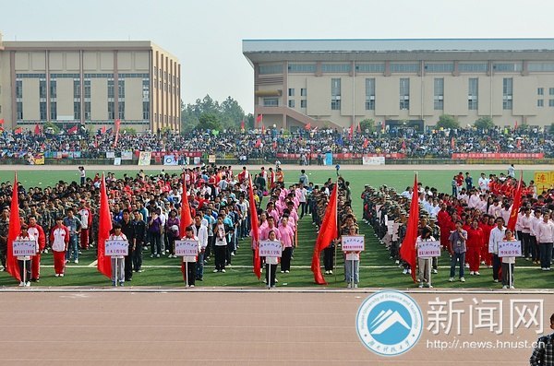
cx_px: 277
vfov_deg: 26.3
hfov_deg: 39.0
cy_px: 183
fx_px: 783
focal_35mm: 51
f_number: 7.1
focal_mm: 34
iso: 200
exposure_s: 1/500
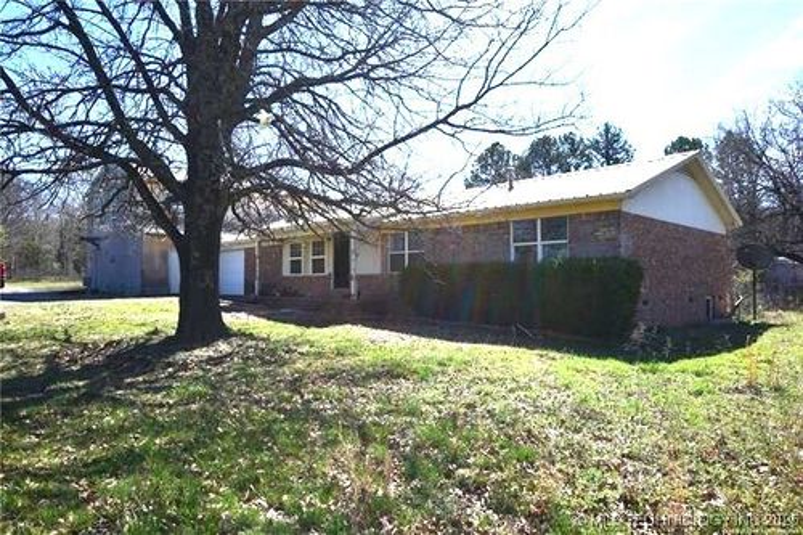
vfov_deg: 56.1
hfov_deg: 77.3
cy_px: 268
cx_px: 402
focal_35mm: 22
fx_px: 502
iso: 400
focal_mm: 15
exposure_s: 1/500
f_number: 11
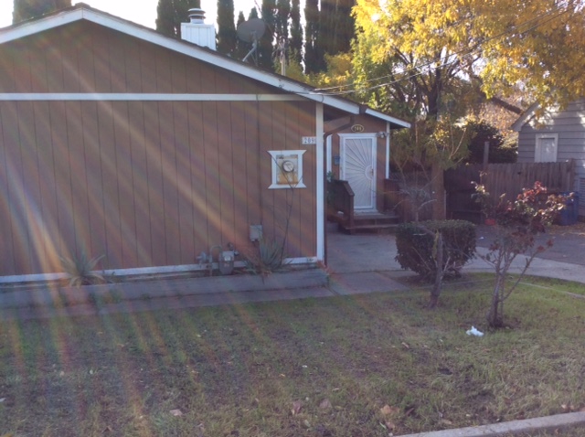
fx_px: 540
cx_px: 292
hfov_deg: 56.9
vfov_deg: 44.1
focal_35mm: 32
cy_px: 218
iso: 32
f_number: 2.4
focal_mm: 3.3
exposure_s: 1/369
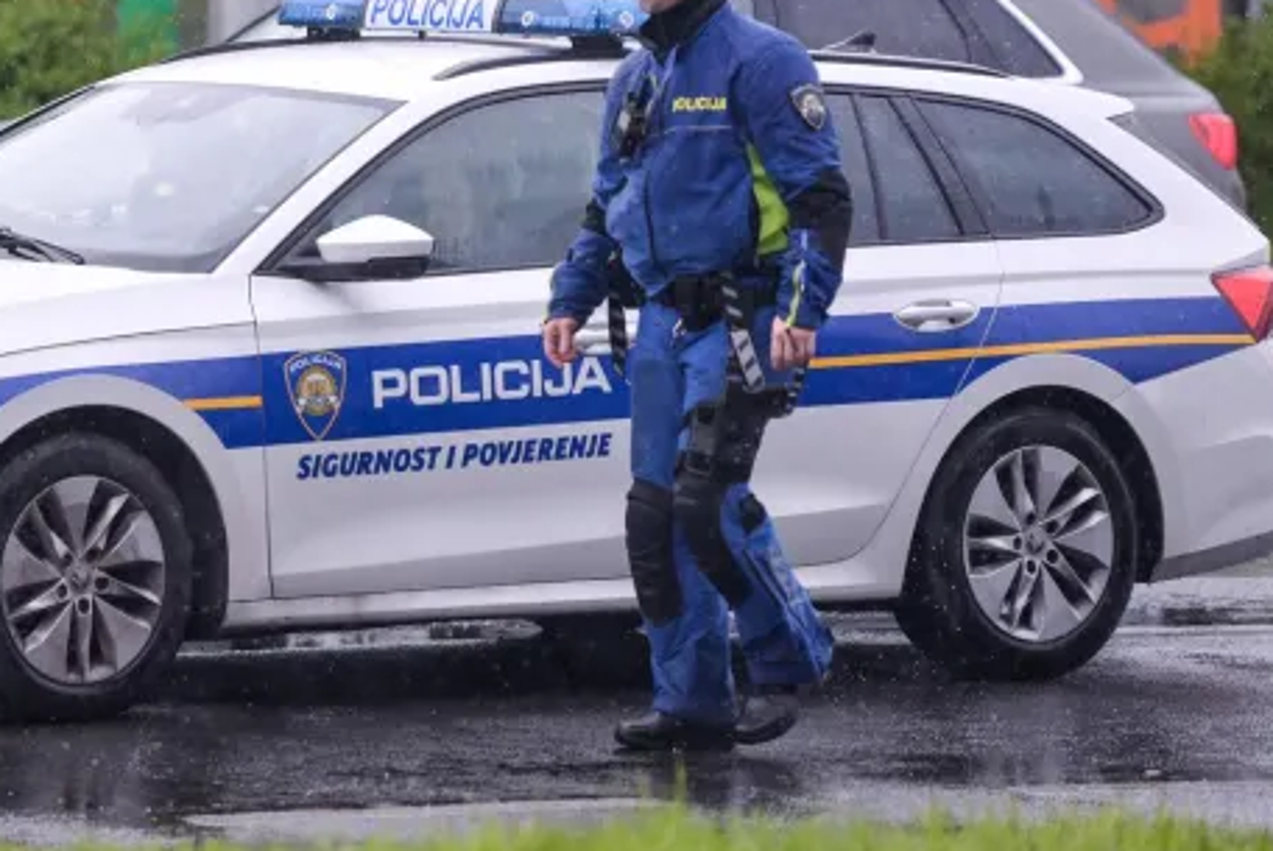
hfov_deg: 6.2
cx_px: 463
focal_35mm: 333
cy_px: 163
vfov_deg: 4.1
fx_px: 11786
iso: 500
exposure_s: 1/1250
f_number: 2.8
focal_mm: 200
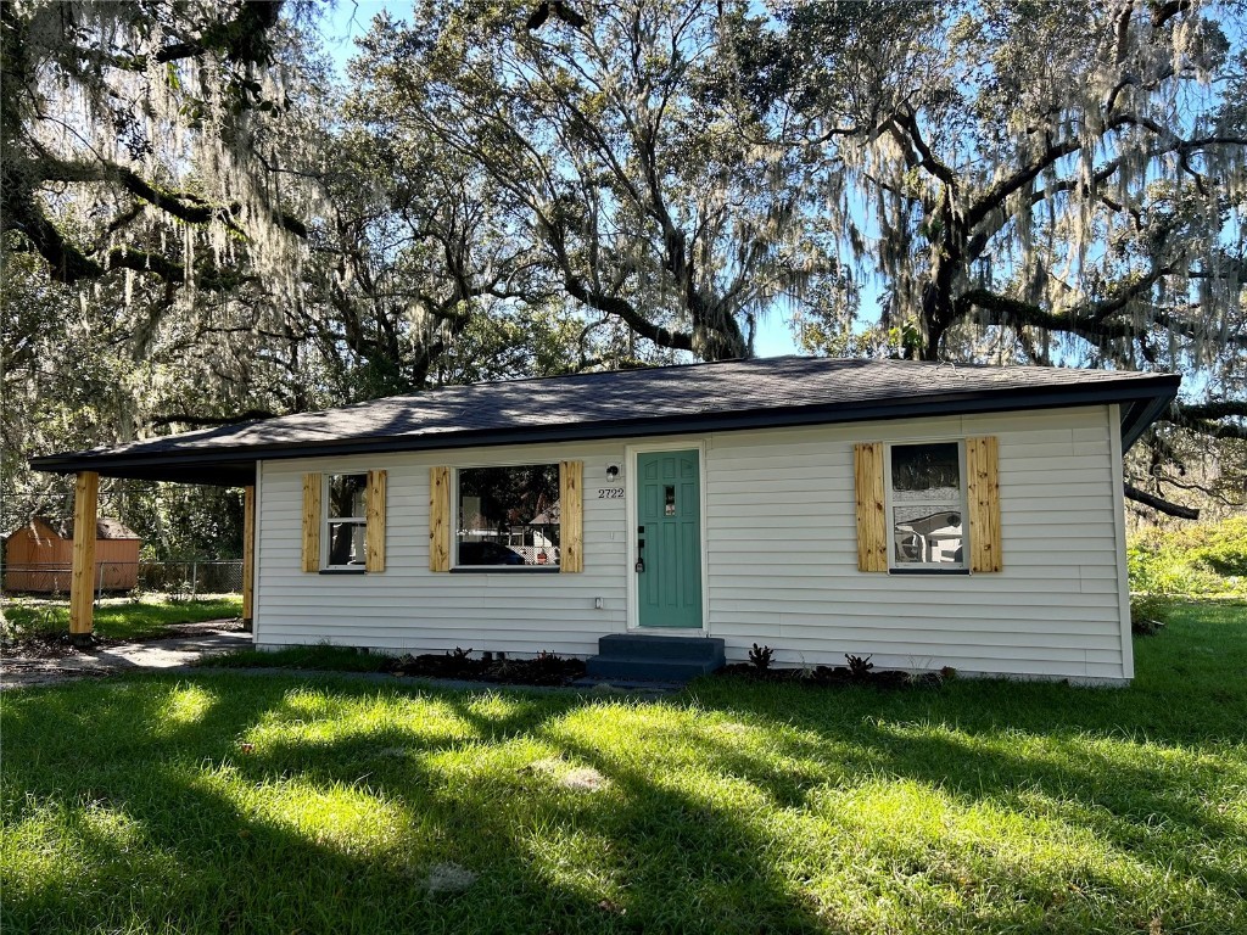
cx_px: 624
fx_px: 937
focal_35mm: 26
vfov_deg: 53.1
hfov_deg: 67.3
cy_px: 468
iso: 50
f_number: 1.5
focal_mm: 5.7
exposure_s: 1/439
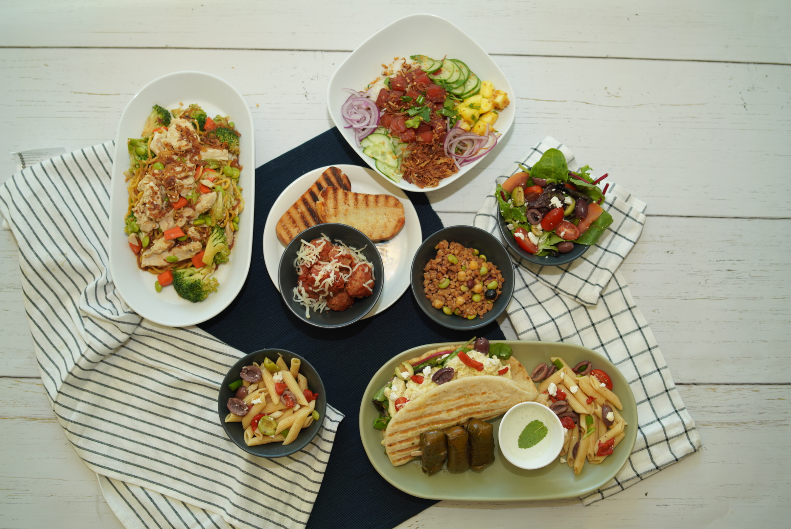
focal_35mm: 35
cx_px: 396
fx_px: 770
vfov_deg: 37.9
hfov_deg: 54.4
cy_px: 264
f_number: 2.8
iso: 125
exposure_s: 1/250
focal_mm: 35
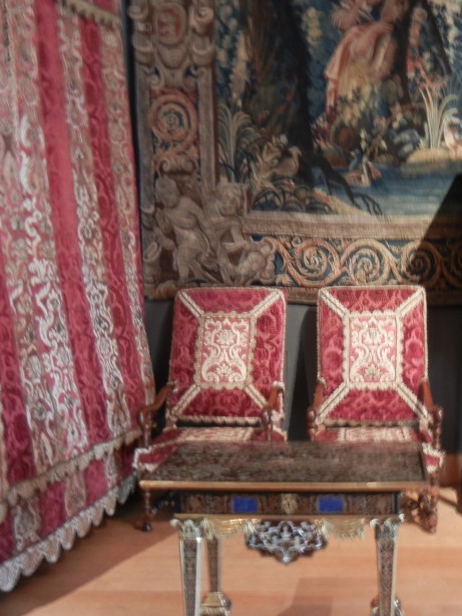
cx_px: 402
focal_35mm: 50
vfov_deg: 38.0
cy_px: 381
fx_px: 889
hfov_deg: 28.2
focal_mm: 5.4
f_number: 3.5
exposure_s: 1/1.4
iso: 200
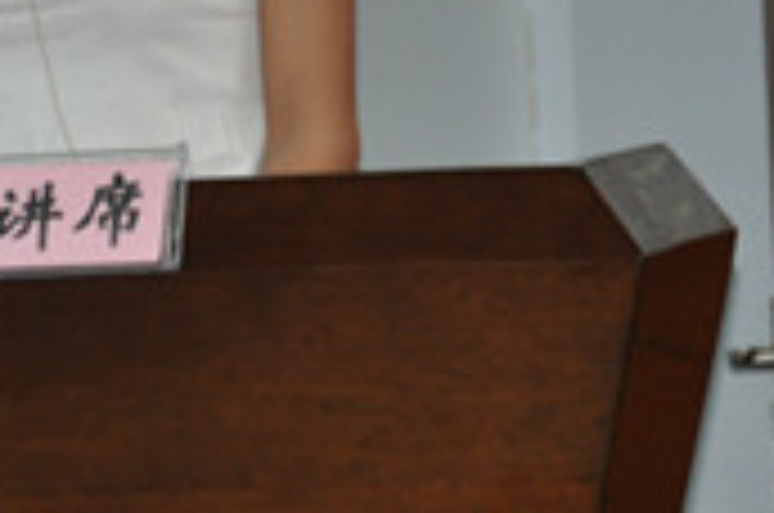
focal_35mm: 549
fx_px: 11776
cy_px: -32
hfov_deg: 3.8
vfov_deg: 2.5
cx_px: 94
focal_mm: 105
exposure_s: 1/60
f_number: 5.6
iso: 800
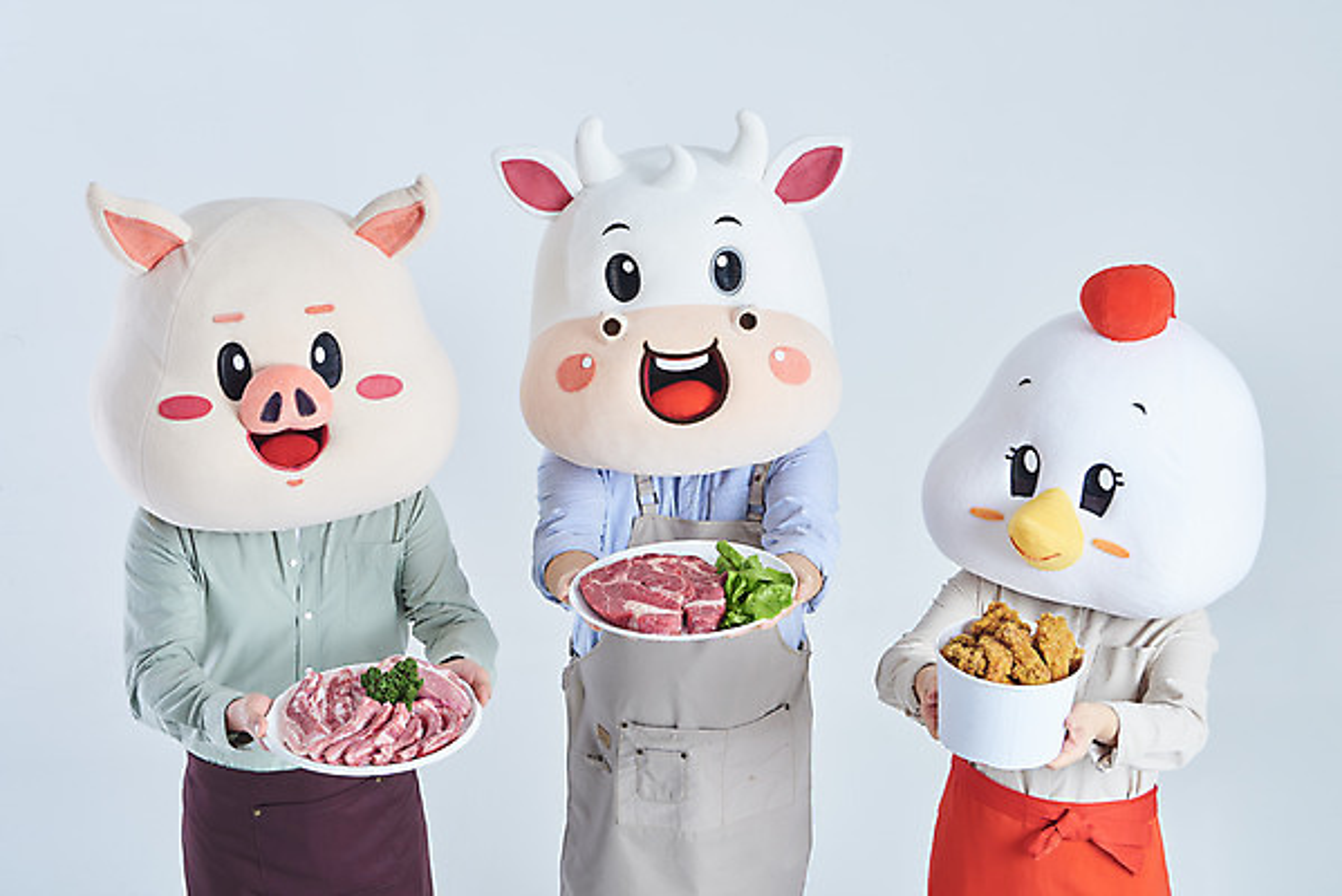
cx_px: 671
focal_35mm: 48
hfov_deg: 41.1
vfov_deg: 28.1
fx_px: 1790
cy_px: 448
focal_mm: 48
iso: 100
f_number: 14
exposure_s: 1/125
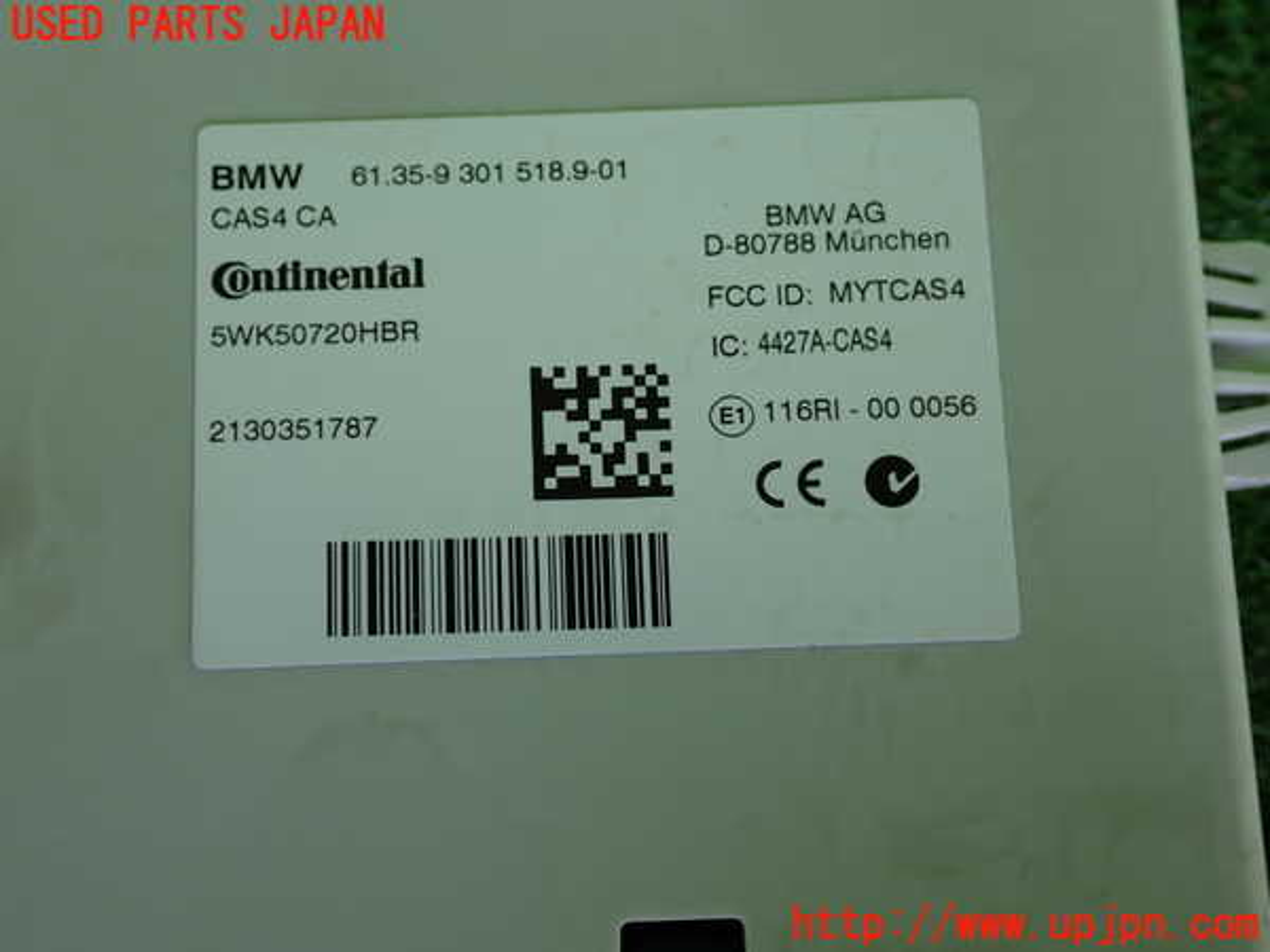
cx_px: 635
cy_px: 476
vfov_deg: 32.9
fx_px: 1614
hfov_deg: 42.9
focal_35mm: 44
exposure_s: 1/160
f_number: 2.9
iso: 100
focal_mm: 7.84
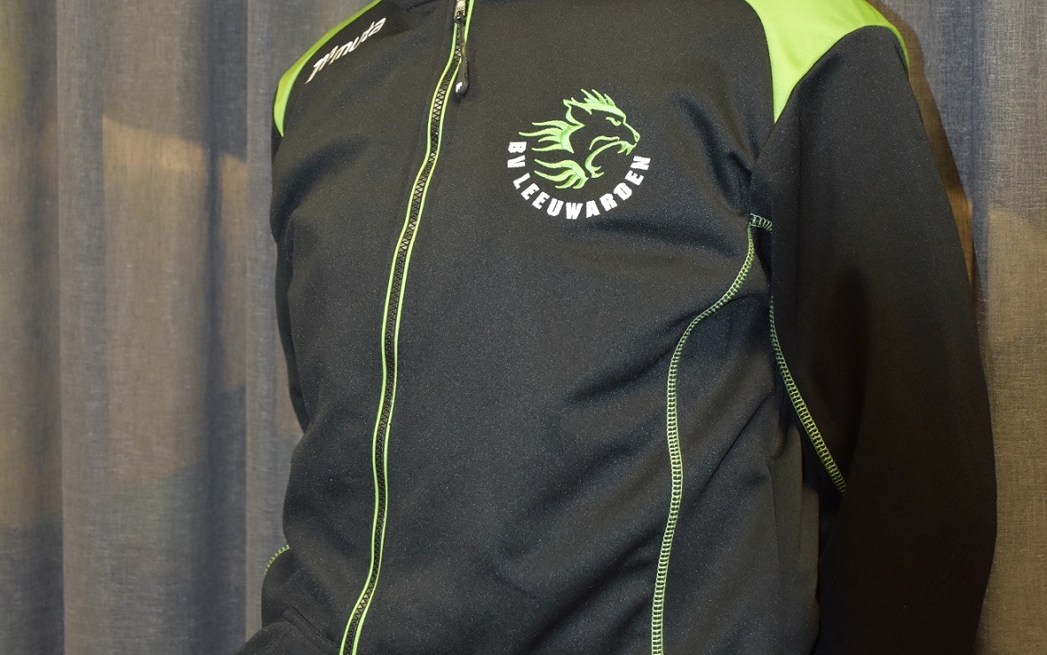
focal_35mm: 63
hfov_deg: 32.6
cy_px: 129
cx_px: 524
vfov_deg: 20.5
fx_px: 1791
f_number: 4
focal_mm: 27
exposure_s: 1/60
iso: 900
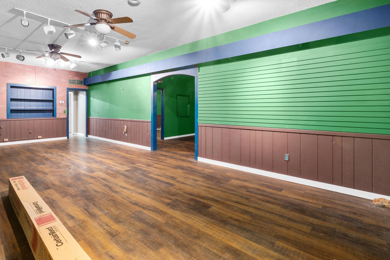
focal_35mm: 18
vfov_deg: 67.1
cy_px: 112
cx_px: 158
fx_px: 195
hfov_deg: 89.0
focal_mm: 10
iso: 400
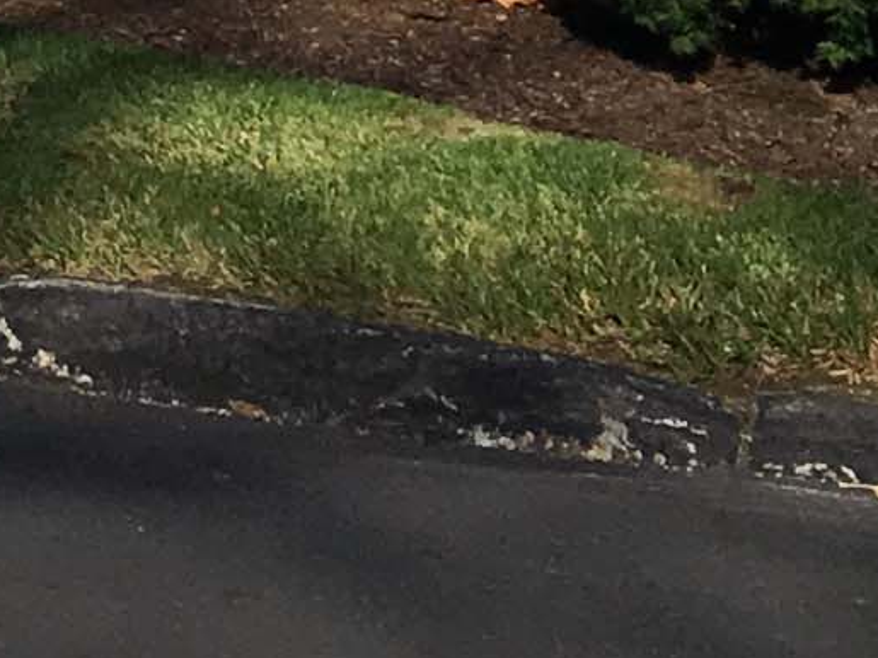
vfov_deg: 5.8
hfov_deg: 8.0
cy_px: -1664
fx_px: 5756
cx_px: -1304
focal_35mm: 227
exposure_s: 1/1451
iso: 25
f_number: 2.2
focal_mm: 4.15
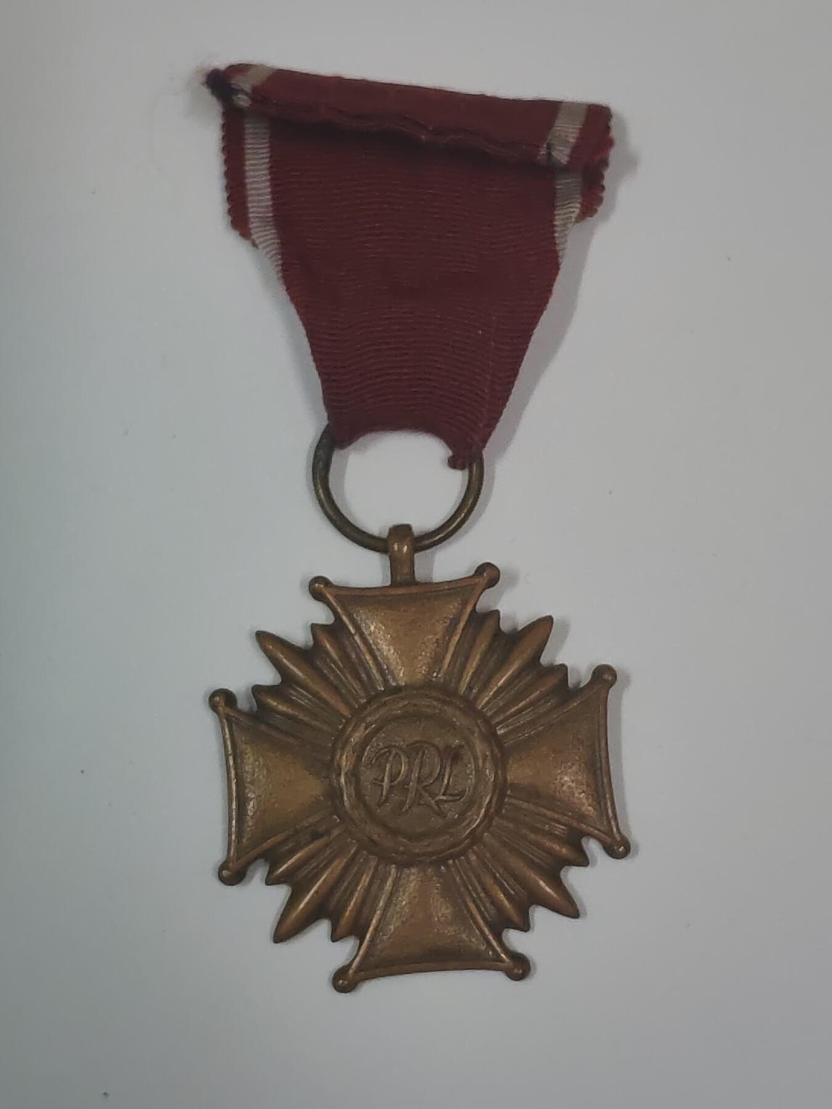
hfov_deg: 21.6
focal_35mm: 68
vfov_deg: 28.6
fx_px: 2179
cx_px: 416
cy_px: 554
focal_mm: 5.52
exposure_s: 1/50
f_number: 1.95
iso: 500
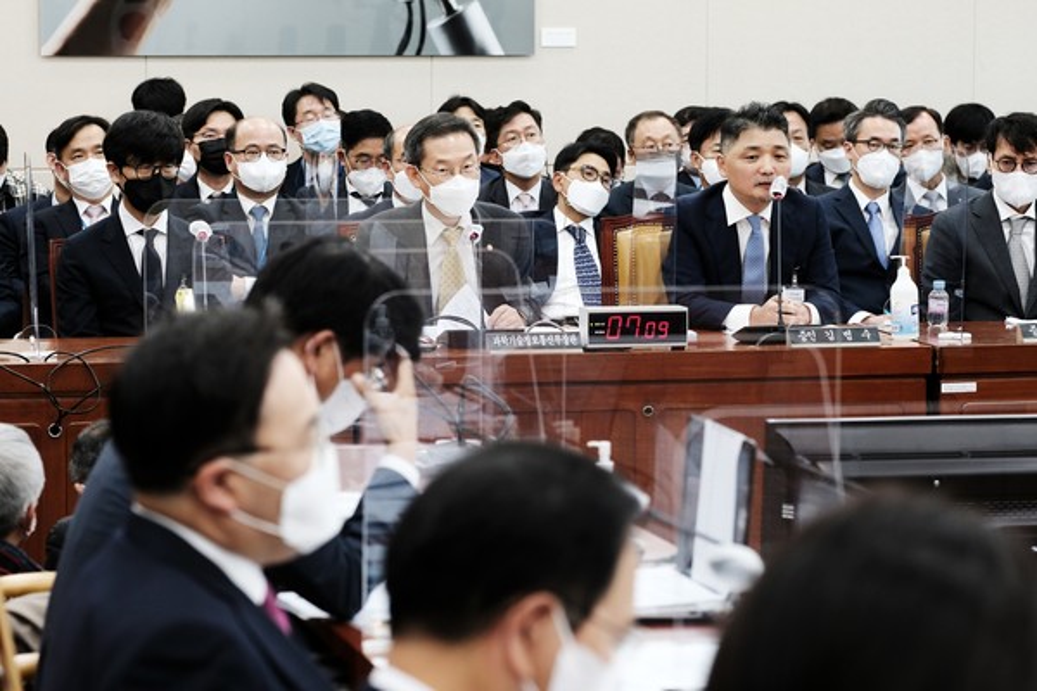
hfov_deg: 15.2
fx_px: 3888
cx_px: 518
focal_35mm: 135
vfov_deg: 10.2
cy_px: 346
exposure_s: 1/125
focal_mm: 90
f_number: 4.5
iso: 1600
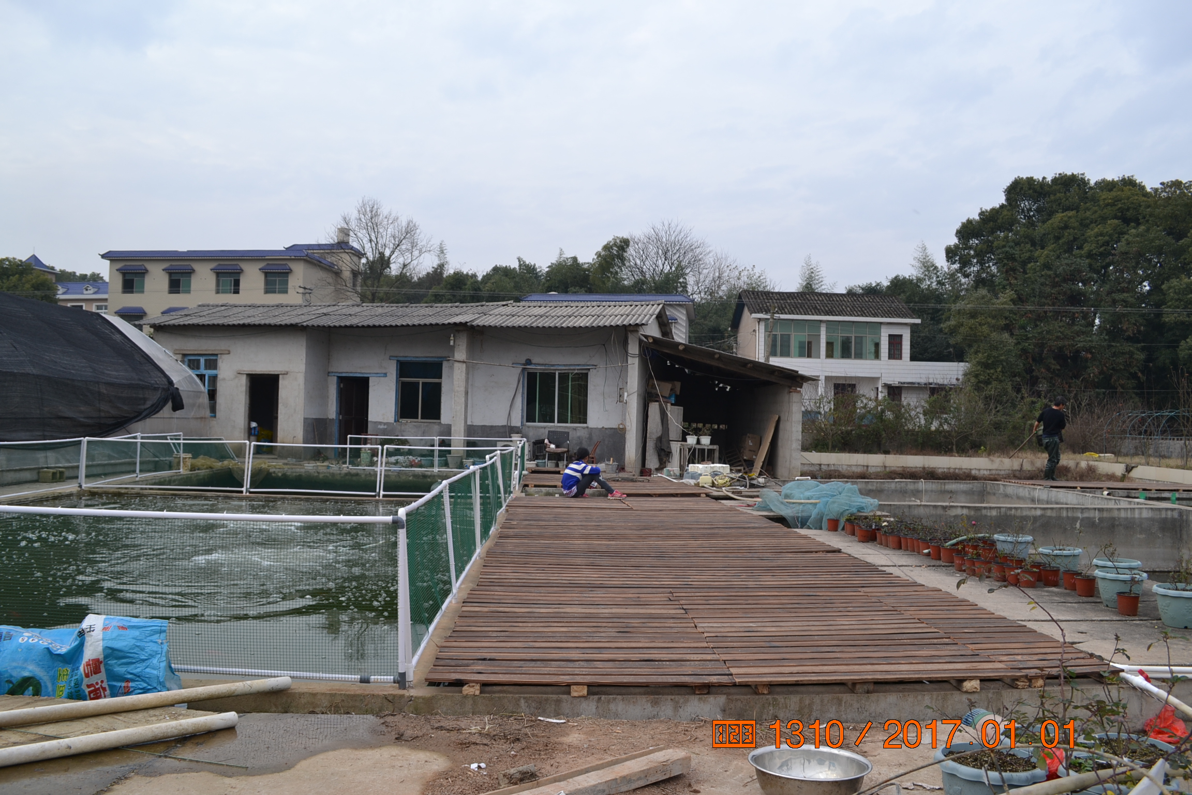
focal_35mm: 27
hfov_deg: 67.4
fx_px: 894
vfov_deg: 47.9
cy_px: 398
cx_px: 596
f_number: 6.3
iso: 100
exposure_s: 1/160
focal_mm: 18
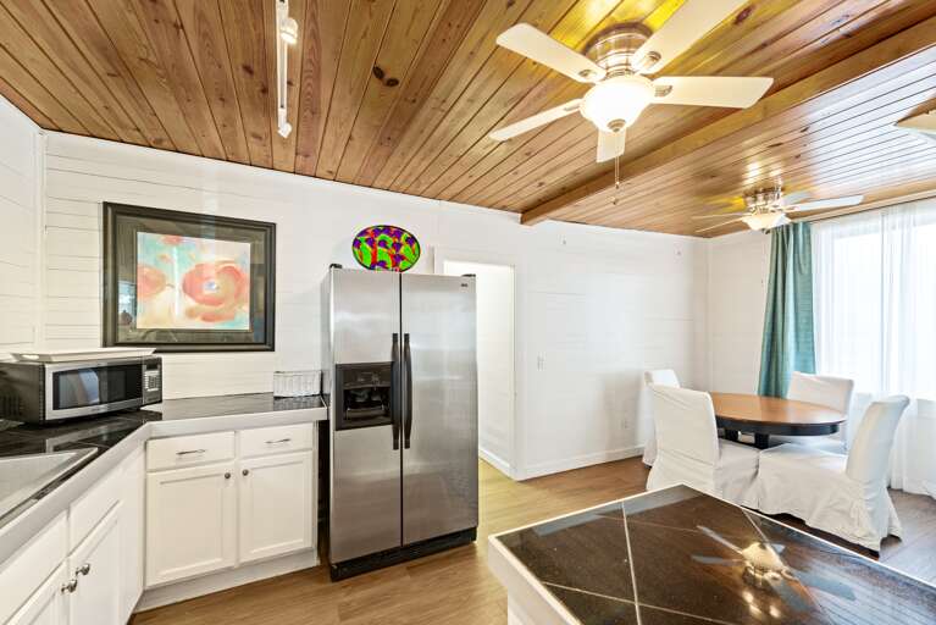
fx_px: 364
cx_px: 468
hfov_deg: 104.2
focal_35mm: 14
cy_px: 312
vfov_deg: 81.3
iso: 100
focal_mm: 14
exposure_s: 2
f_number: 8
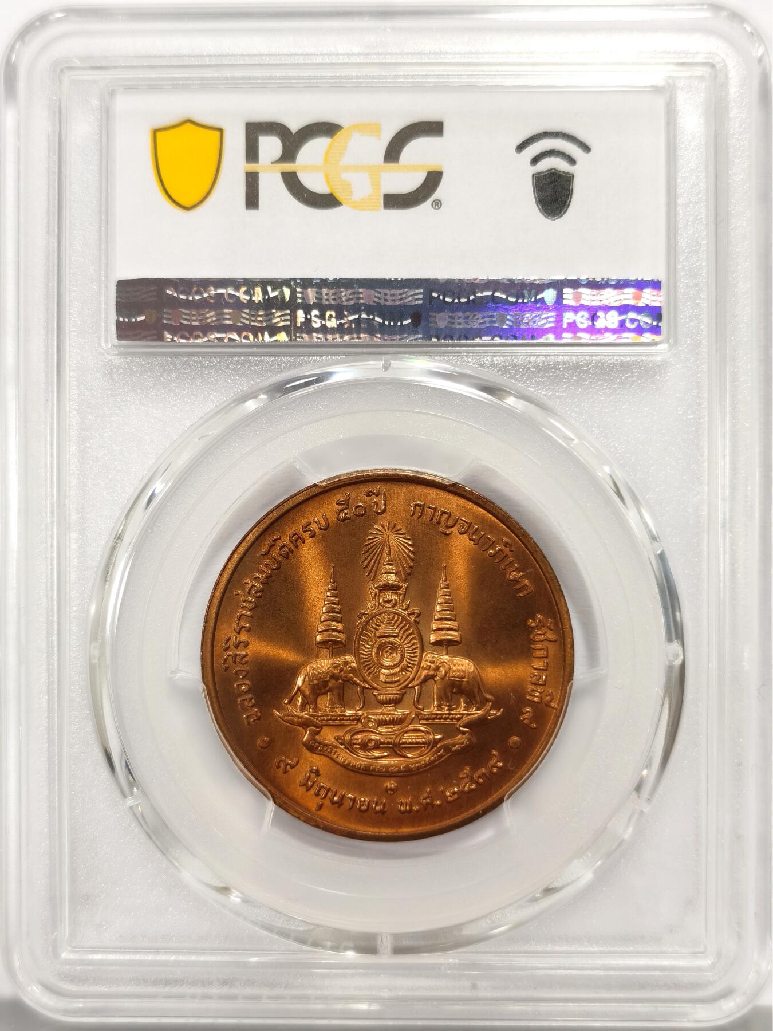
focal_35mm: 54
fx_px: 1608
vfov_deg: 35.5
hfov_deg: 27.0
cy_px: 516
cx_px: 386
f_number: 16
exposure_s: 1/100
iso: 125
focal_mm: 5.56
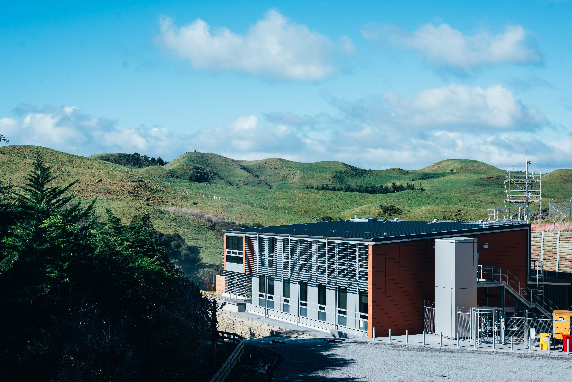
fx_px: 795
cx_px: 286
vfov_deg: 27.0
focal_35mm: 50
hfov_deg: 39.6
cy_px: 191
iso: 90
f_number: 7.1
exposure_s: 1/250
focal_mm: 50
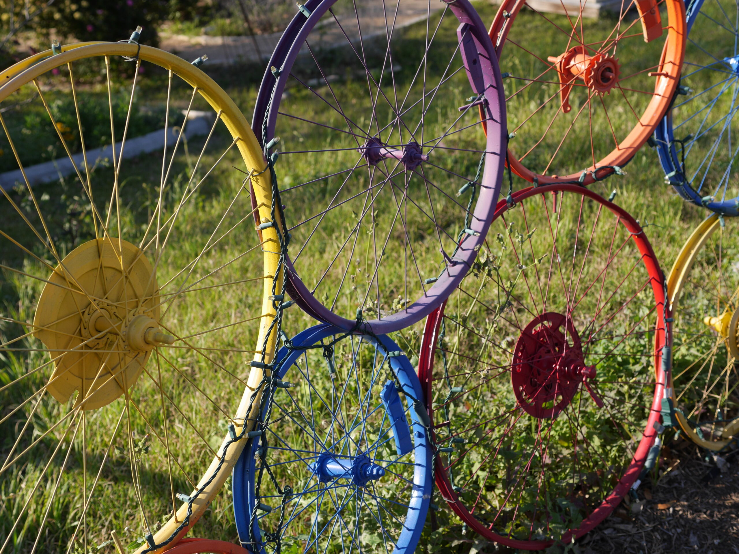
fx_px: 1067
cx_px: 370
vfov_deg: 29.1
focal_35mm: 50
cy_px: 277
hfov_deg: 38.2
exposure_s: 1/640
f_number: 4
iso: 200
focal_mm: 25
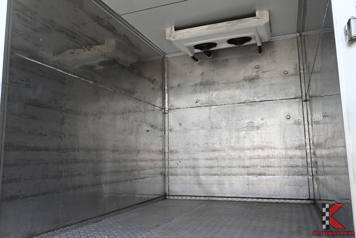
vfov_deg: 44.3
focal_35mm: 30
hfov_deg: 62.8
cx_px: 178
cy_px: 119
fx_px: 292
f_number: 9
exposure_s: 1/160
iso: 640
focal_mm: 29.5
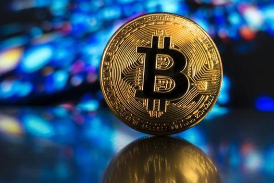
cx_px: 156
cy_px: 77
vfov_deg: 37.8
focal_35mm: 35
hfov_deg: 54.2
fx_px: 267
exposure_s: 1/30
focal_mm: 8.8
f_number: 2.2
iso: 160
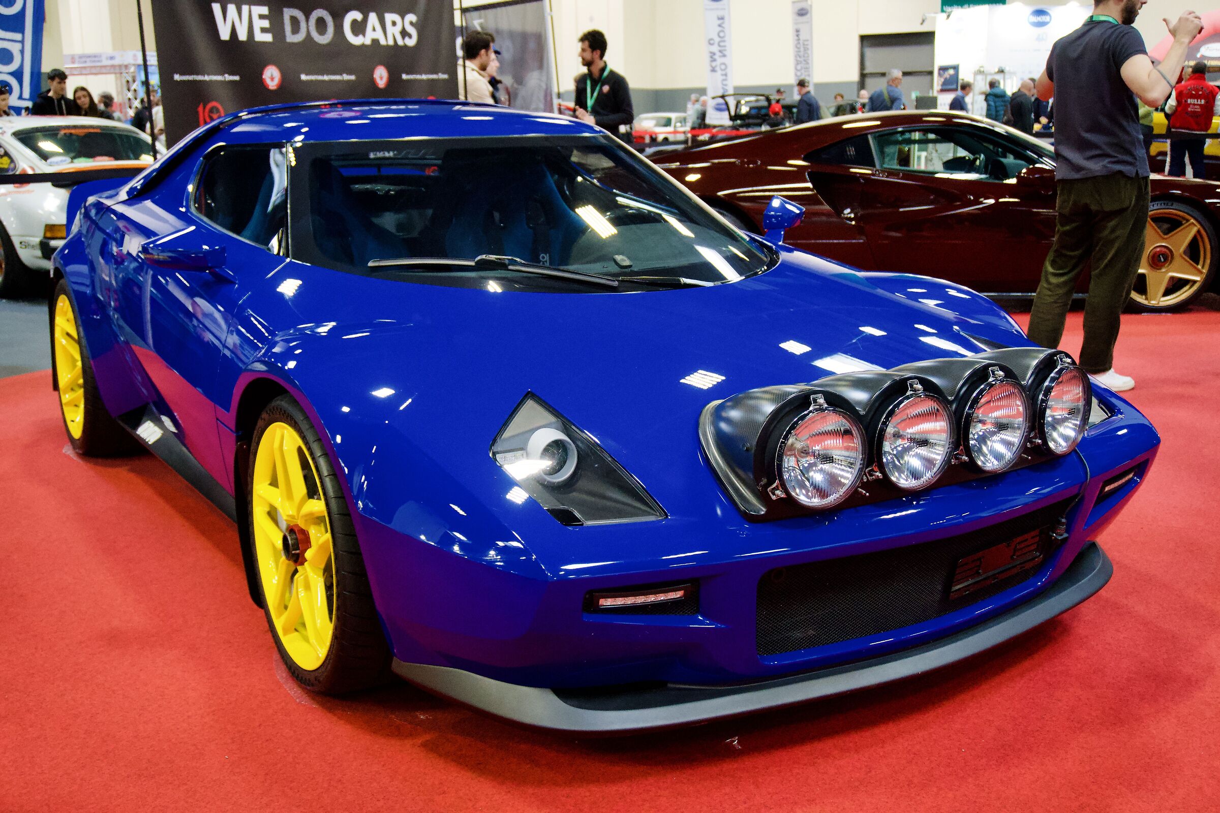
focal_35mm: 38
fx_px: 1271
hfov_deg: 51.3
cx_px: 610
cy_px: 406
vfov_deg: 35.5
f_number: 4.5
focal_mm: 25
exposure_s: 1/160
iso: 3200
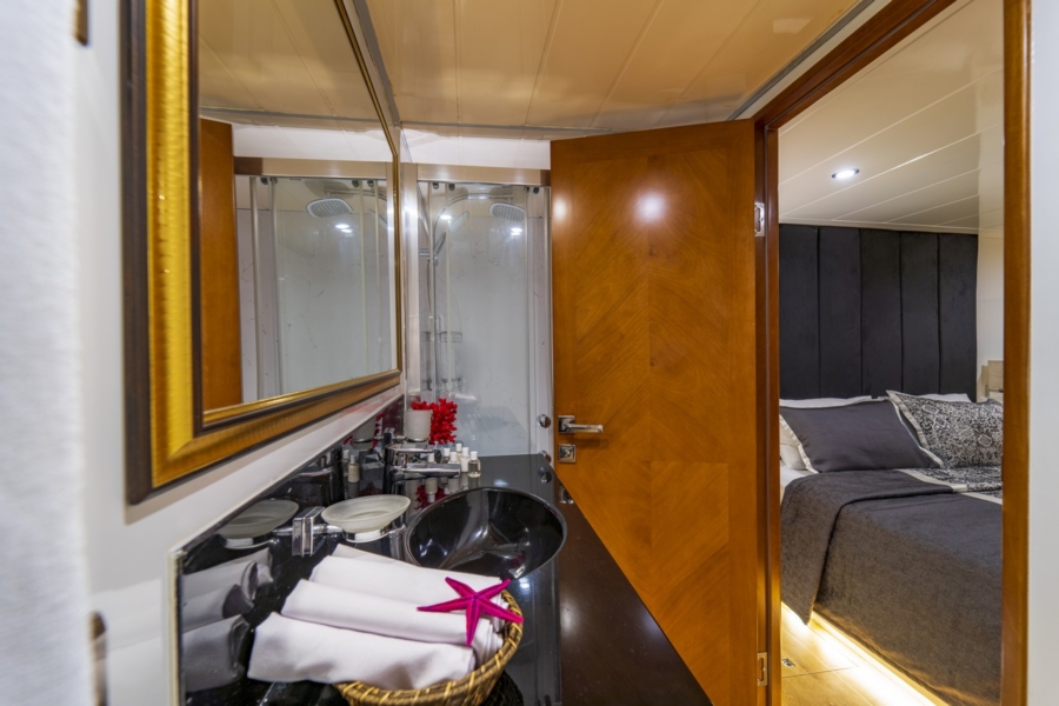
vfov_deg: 81.2
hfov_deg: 104.3
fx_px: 412
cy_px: 353
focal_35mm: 14
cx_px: 530
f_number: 6.3
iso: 100
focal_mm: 14
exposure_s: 1/1.67
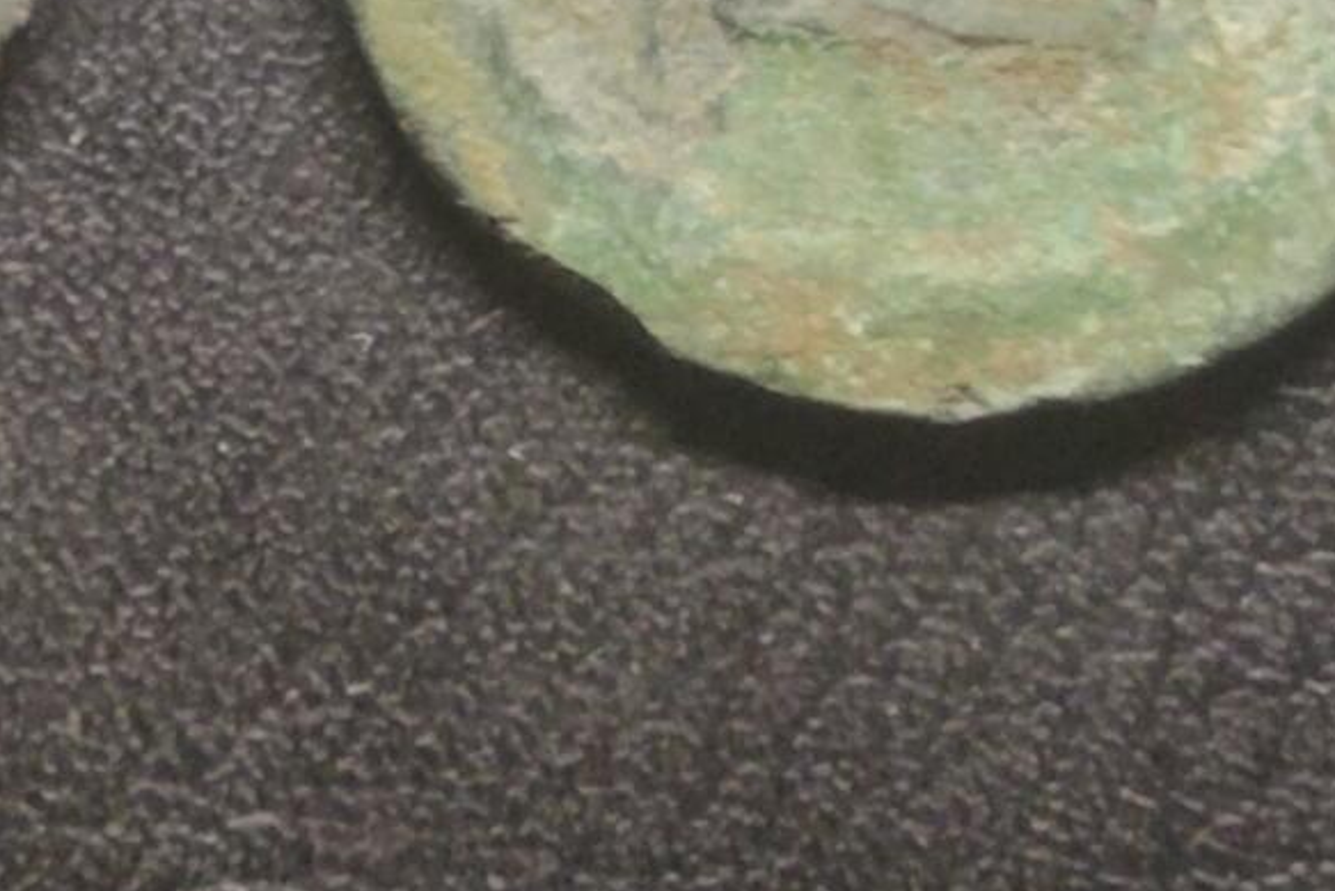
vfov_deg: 10.7
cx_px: 277
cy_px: -275
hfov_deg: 16.3
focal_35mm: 125
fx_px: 4636
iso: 1250
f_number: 2.2
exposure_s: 1/25
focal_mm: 3.42
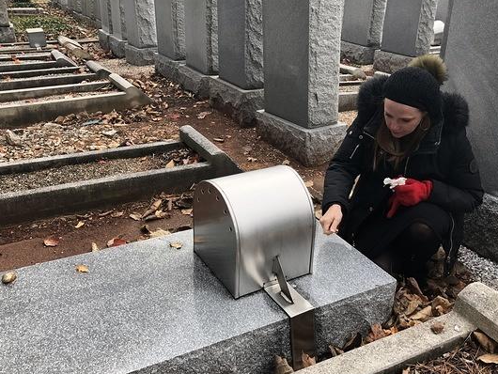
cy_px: 172
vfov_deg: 40.7
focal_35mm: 35
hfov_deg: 52.6
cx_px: 254
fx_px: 504
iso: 20
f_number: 1.8
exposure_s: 1/134
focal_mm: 3.99
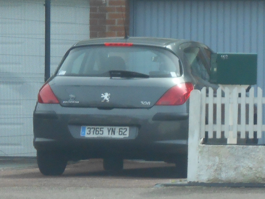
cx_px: 132
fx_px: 996
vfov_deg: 11.4
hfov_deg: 15.2
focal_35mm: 130
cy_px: 100
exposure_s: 1/250
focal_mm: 23
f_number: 6.5
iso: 160
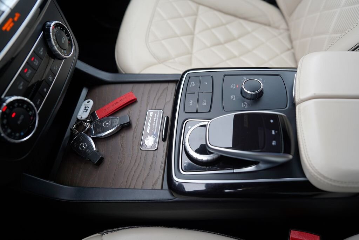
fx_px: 239
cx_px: 180
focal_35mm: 24
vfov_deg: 53.1
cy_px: 120
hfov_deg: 73.7
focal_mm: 24
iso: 100
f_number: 3.2
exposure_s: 1/40
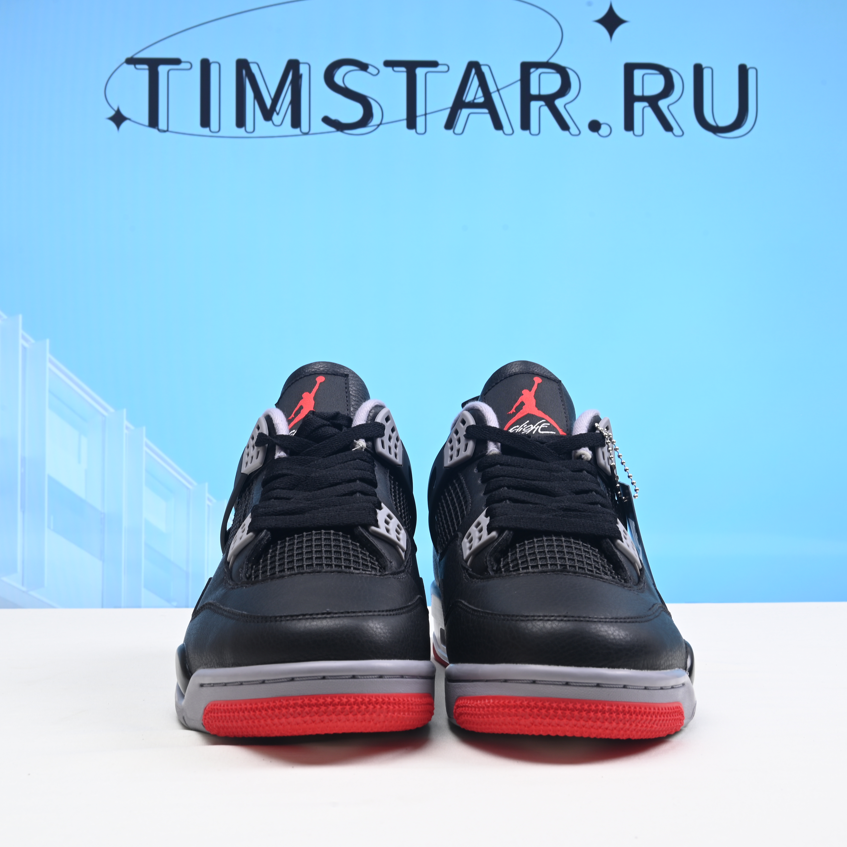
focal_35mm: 49
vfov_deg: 34.7
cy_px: 427
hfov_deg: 34.7
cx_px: 417
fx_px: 1356
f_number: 16
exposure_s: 1/2
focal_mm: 38
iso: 100
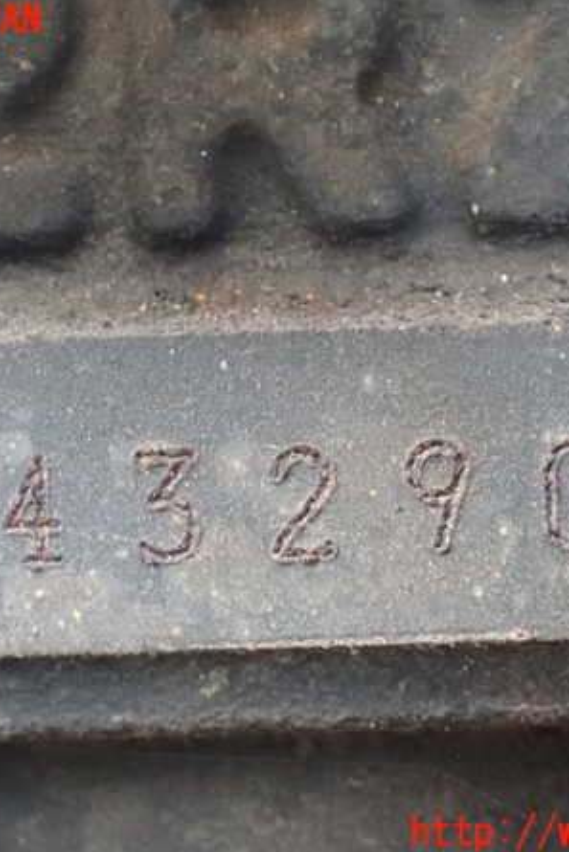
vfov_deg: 18.9
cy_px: 427
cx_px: 268
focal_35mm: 108
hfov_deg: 12.7
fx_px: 2558
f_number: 4.1
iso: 1600
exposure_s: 1/25
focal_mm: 13.65
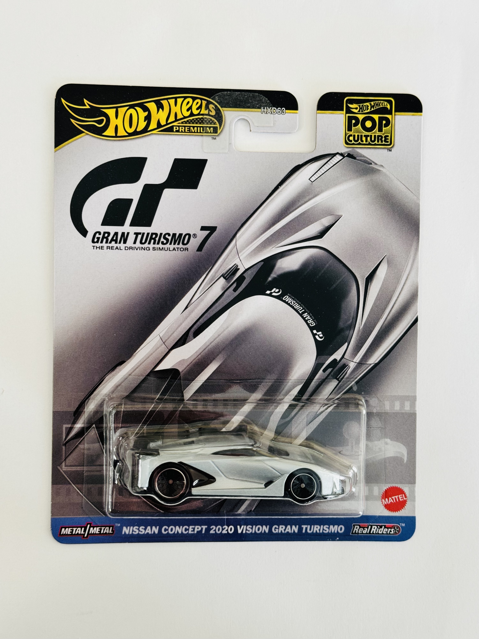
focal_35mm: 48
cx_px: 240
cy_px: 320
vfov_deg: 39.7
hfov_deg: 30.3
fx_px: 886
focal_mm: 6.86
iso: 125
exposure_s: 1/60
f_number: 1.78
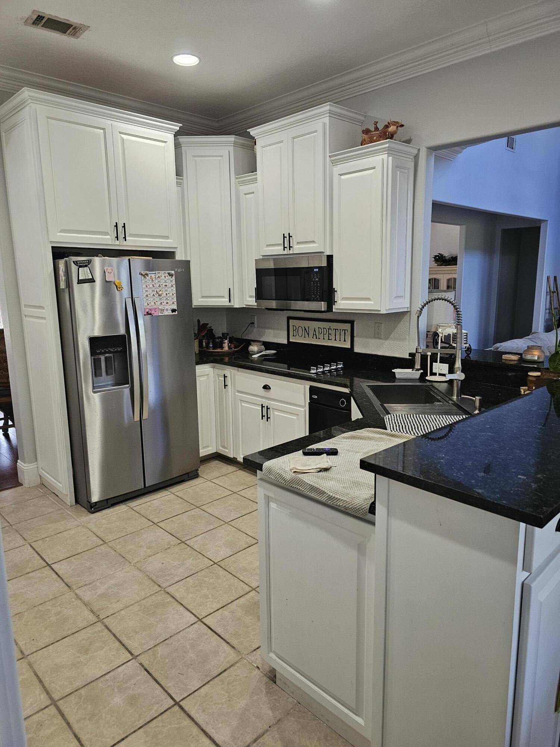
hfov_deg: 58.9
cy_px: 374
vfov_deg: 73.9
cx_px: 280
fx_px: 496
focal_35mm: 23
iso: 250
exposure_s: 1/120
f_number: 1.7
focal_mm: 6.3
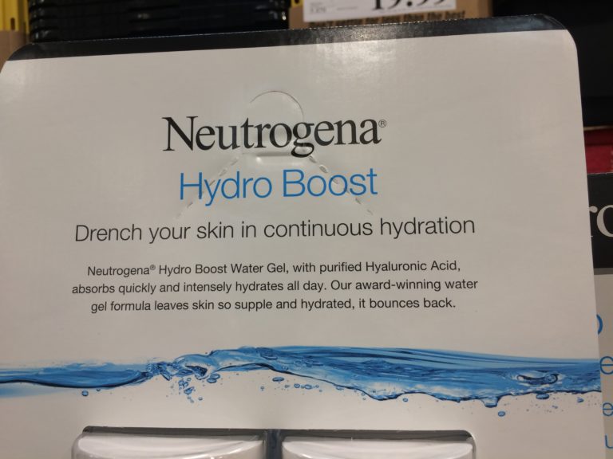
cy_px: 230
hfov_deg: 61.7
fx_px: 514
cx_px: 306
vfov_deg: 48.2
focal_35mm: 29
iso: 40
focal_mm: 4.15
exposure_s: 1/30
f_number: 2.2
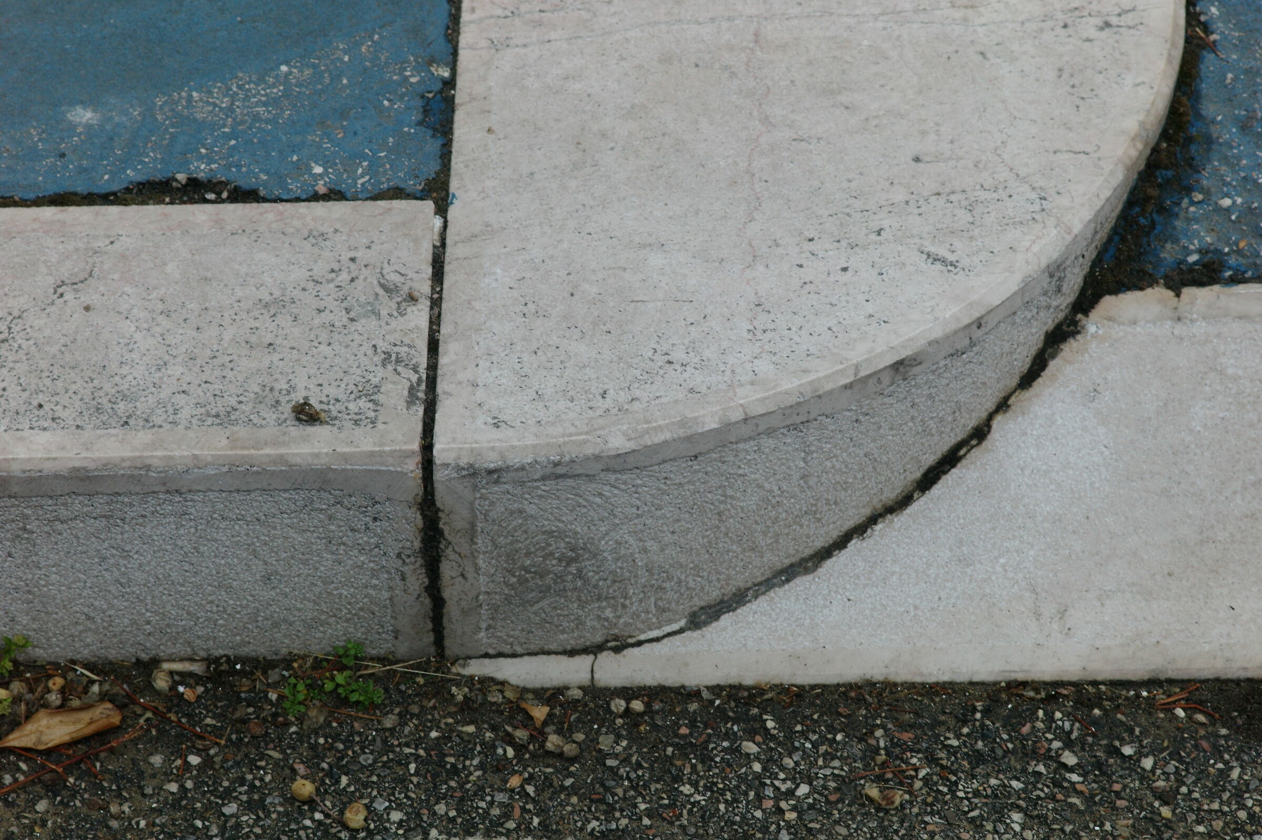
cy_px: 420
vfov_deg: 15.2
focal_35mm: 90
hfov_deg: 22.6
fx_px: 3154
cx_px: 631
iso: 500
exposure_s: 1/90
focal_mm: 90
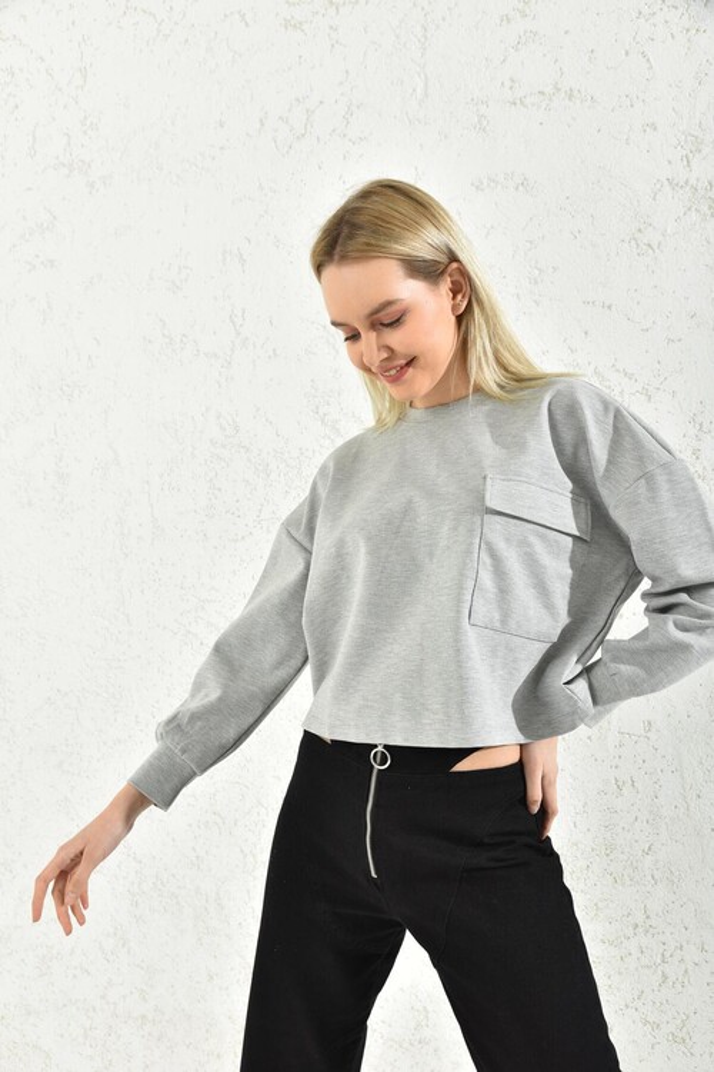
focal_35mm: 35
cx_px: 357
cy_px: 536
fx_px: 1041
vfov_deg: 54.4
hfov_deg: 37.9
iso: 100
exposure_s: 1/160
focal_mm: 35
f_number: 7.1
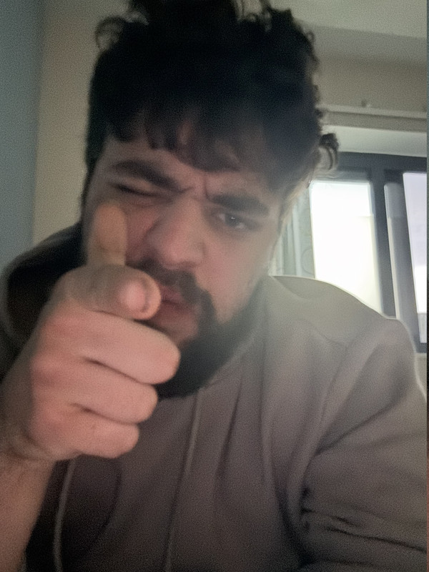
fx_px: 496
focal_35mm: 30
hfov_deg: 46.8
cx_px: 214
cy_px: 286
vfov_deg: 60.0
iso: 3200
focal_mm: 2.69
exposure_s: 1/15
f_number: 1.9
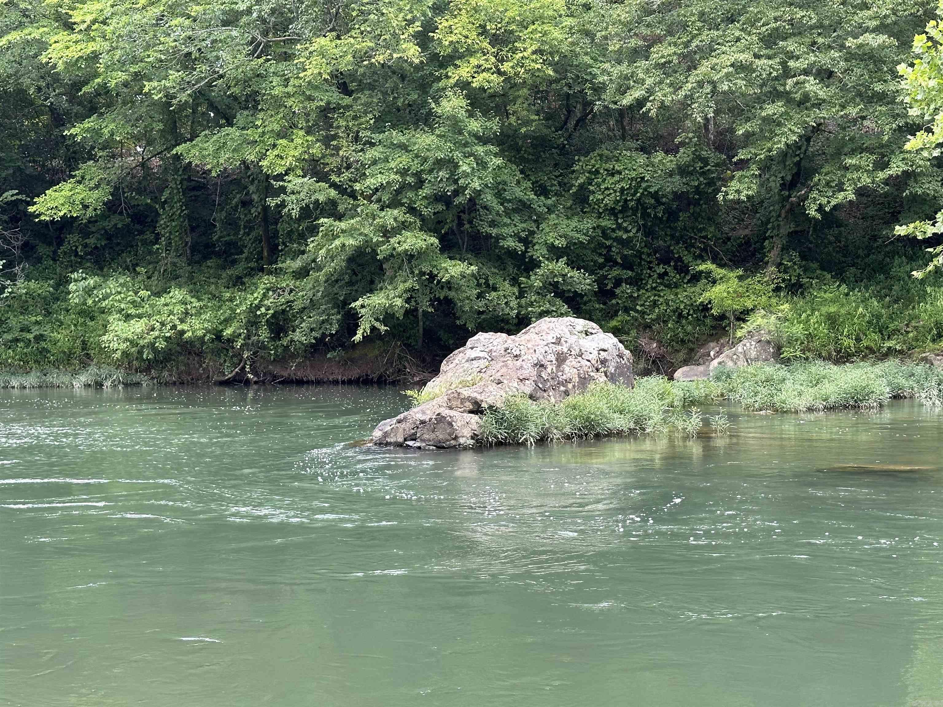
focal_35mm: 48
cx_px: 472
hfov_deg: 39.7
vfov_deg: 30.3
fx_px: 1308
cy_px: 354
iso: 64
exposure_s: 1/219
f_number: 1.78
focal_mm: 6.86
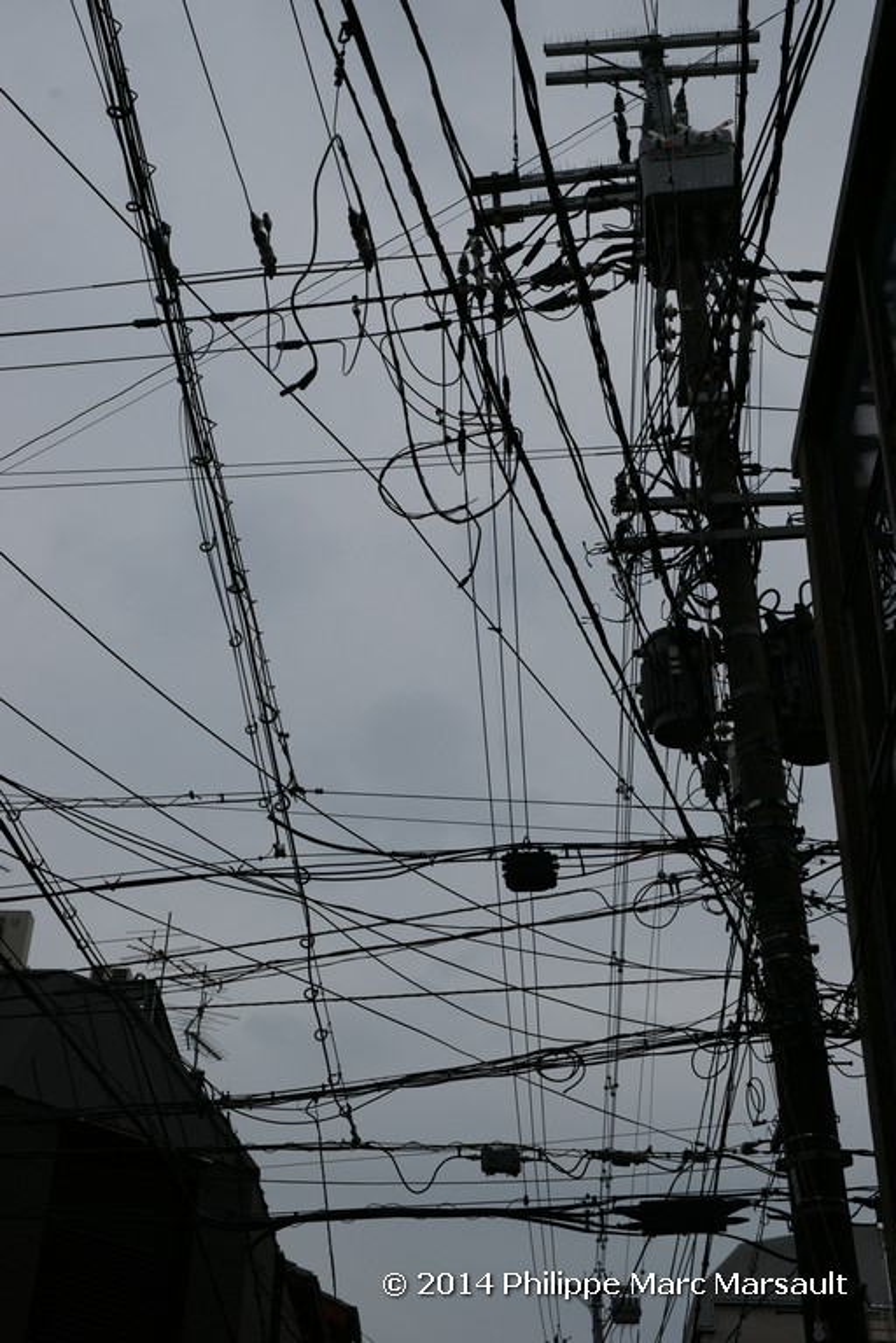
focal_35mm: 50
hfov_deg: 27.0
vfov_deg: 39.6
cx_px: 448
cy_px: 672
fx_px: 1867
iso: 400
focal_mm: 50
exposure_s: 1/800
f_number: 11
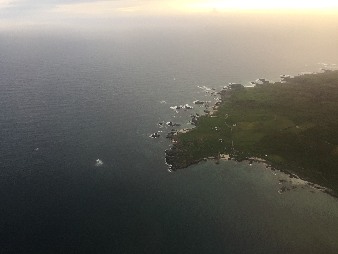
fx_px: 283
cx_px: 169
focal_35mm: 29
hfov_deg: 61.7
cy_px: 127
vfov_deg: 48.2
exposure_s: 1/100
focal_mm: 4.15
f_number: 2.2
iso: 40
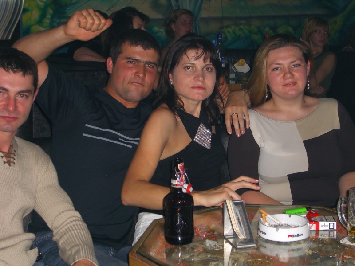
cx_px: 178
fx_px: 697
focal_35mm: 68
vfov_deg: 21.6
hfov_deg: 28.6
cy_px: 133
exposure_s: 1/60
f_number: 4
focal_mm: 14.2
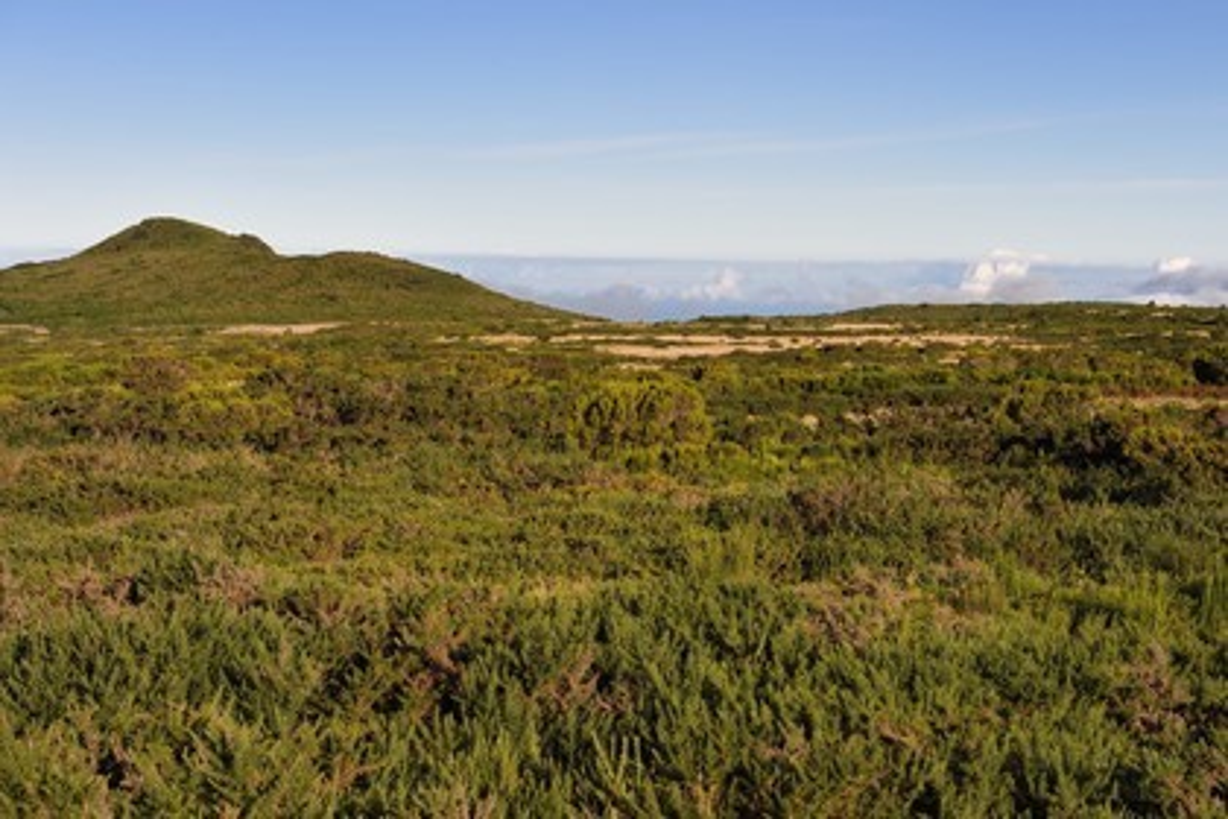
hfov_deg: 28.8
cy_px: 410
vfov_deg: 19.5
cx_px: 614
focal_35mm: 70
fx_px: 2388
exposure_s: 1/400
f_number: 13
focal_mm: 70
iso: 200
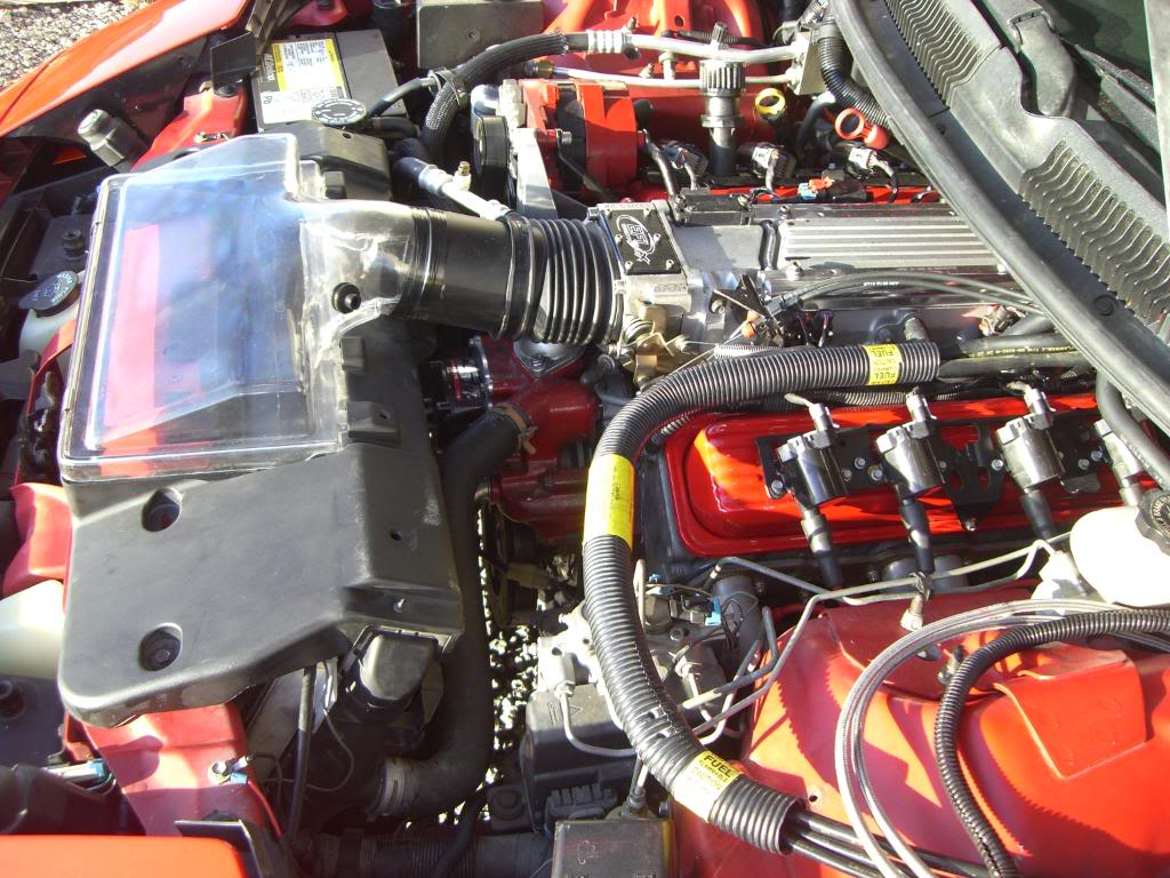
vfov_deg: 37.7
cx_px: 585
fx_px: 1284
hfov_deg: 49.0
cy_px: 439
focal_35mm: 38
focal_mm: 6.2
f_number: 2.7
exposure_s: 1/100
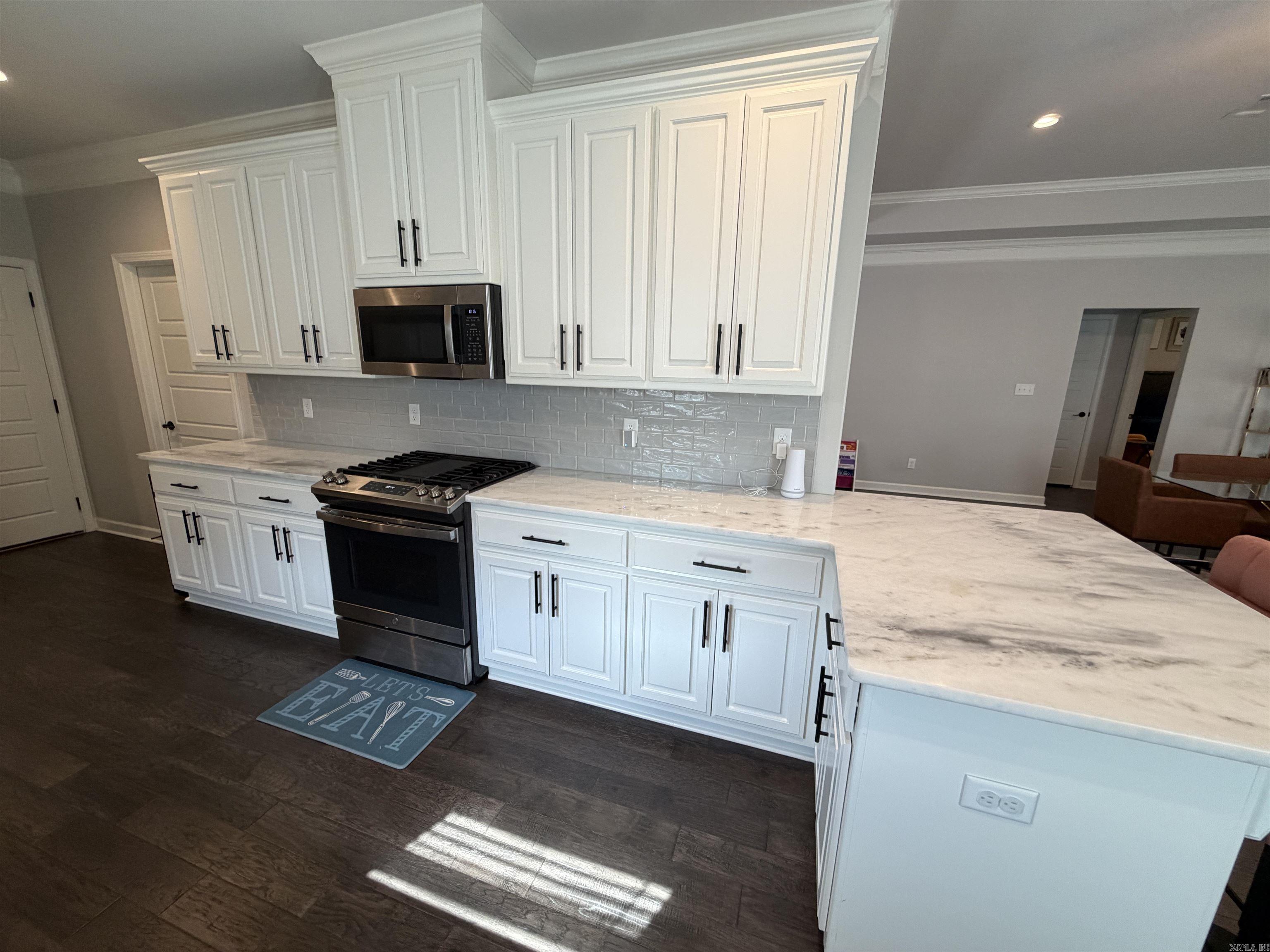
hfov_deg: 102.1
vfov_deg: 85.7
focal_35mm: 14
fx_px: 514
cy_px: 476
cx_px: 635
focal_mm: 2.22
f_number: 2.2
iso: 200
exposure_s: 1/120
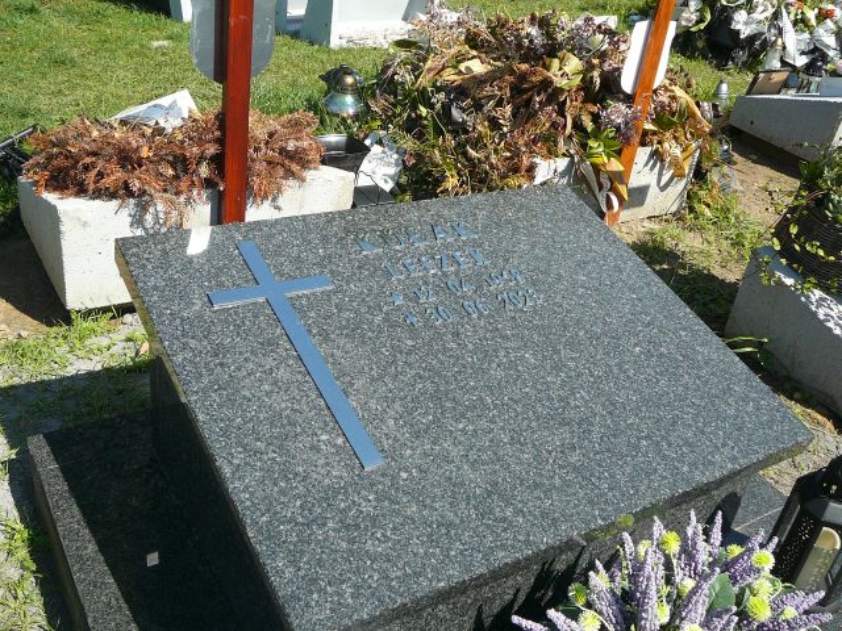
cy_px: 316
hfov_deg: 52.6
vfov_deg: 40.7
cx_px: 421
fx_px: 851
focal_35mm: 35
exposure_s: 1/640
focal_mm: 5.2
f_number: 2.8
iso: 80
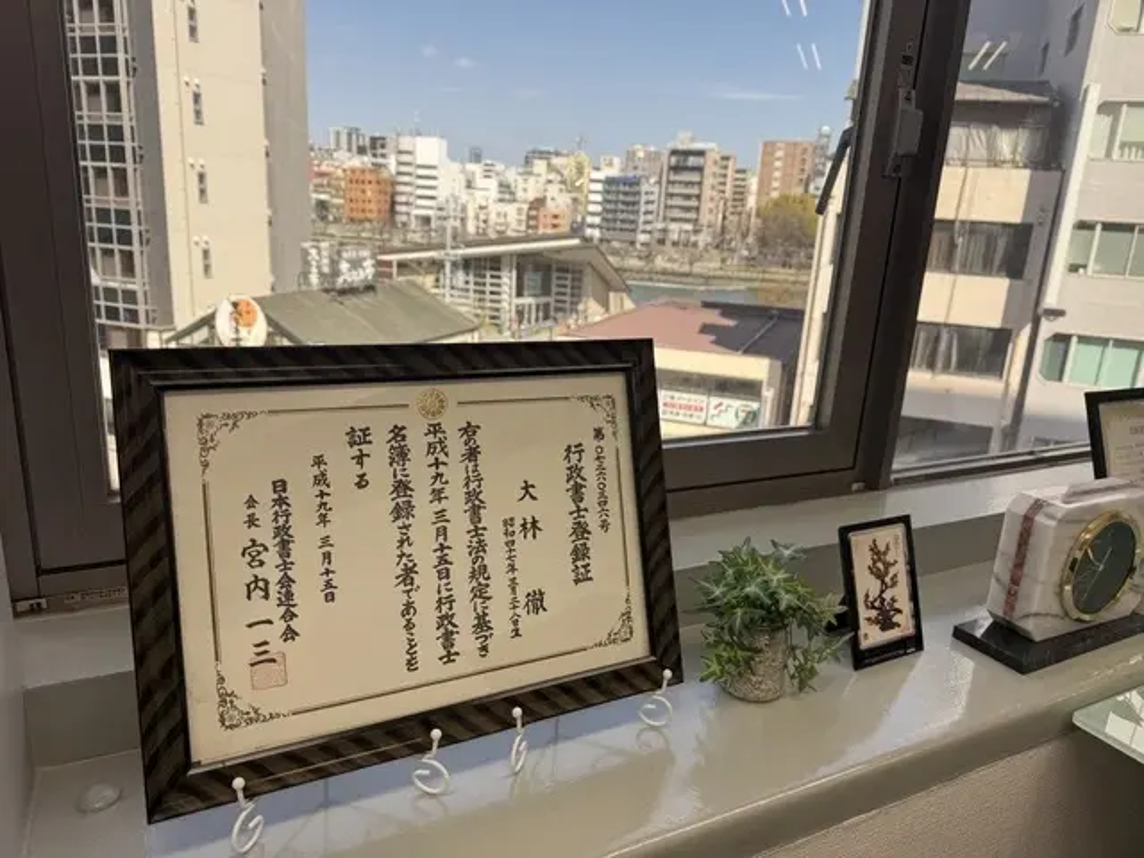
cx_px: 572
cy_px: 429
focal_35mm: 24
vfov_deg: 56.8
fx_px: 793
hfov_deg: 71.6
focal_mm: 6.76
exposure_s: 1/822
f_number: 1.78
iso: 80
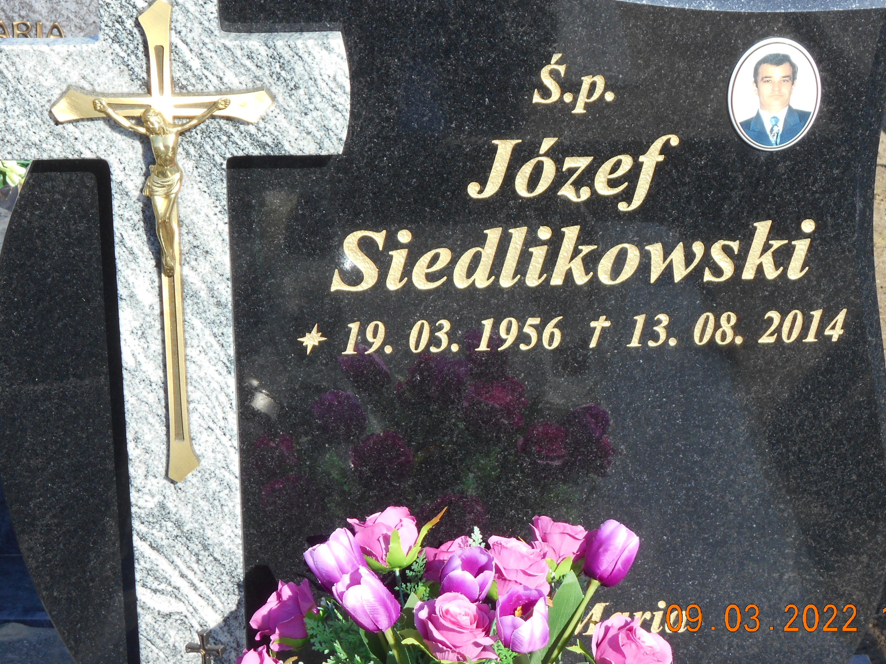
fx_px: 2560
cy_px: 311
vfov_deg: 14.8
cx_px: 498
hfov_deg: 19.6
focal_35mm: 100
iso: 80
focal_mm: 15.4
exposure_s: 1/160
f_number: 6.3
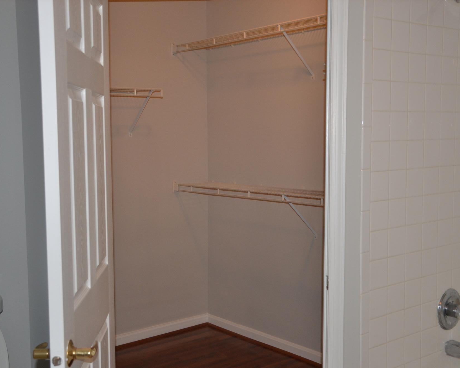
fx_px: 613
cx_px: 210
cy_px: 186
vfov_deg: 33.4
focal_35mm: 45
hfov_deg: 41.1
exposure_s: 1/60
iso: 800
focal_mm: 26
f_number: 3.8
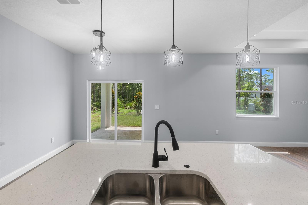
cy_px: 102
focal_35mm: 15
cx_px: 154
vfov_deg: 77.3
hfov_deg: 100.4
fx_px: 128
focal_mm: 10
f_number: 8
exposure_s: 1/10
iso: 400
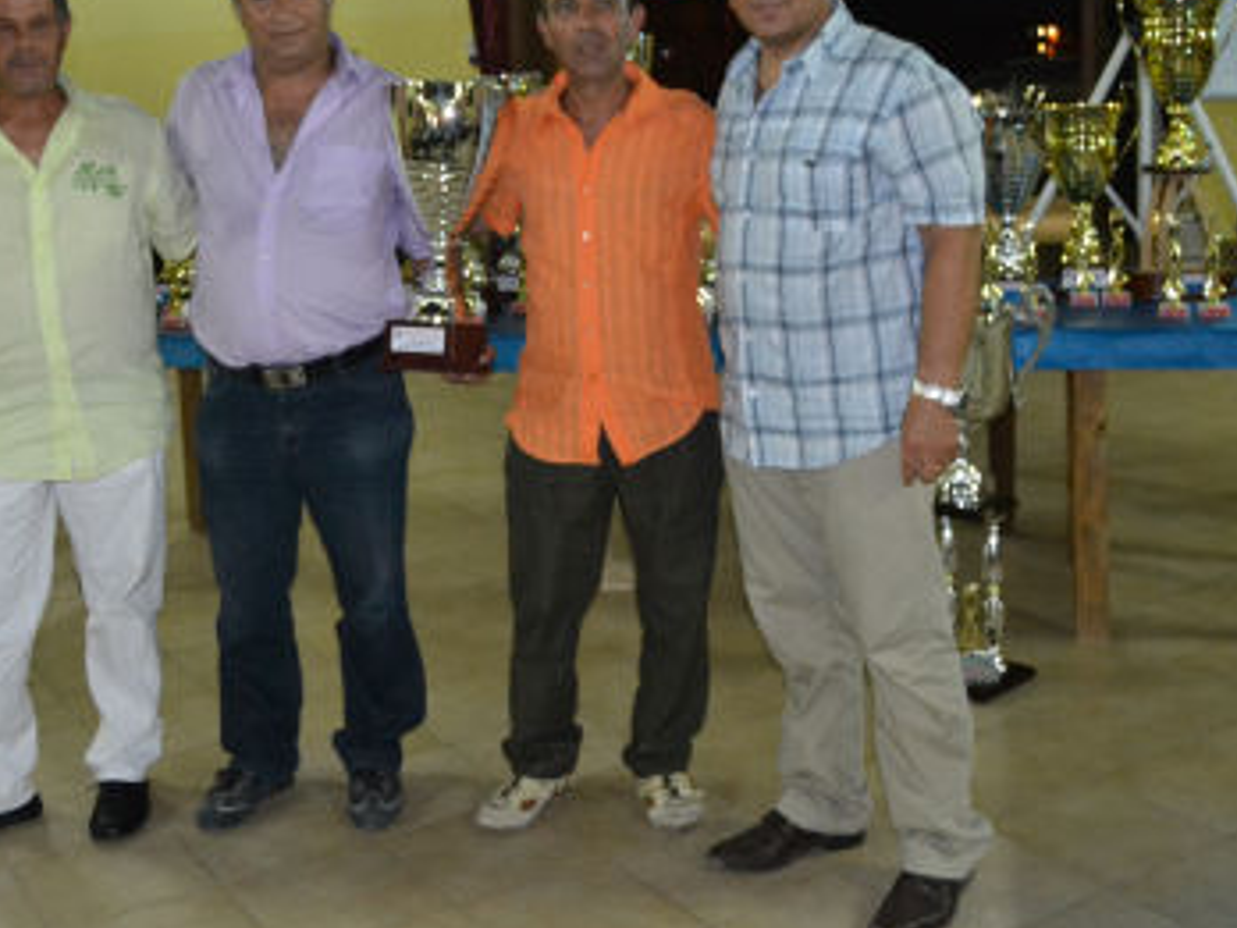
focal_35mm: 44
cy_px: 276
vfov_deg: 32.5
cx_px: 494
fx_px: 1572
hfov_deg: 42.7
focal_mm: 18
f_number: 3.5
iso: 2500
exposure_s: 1/60
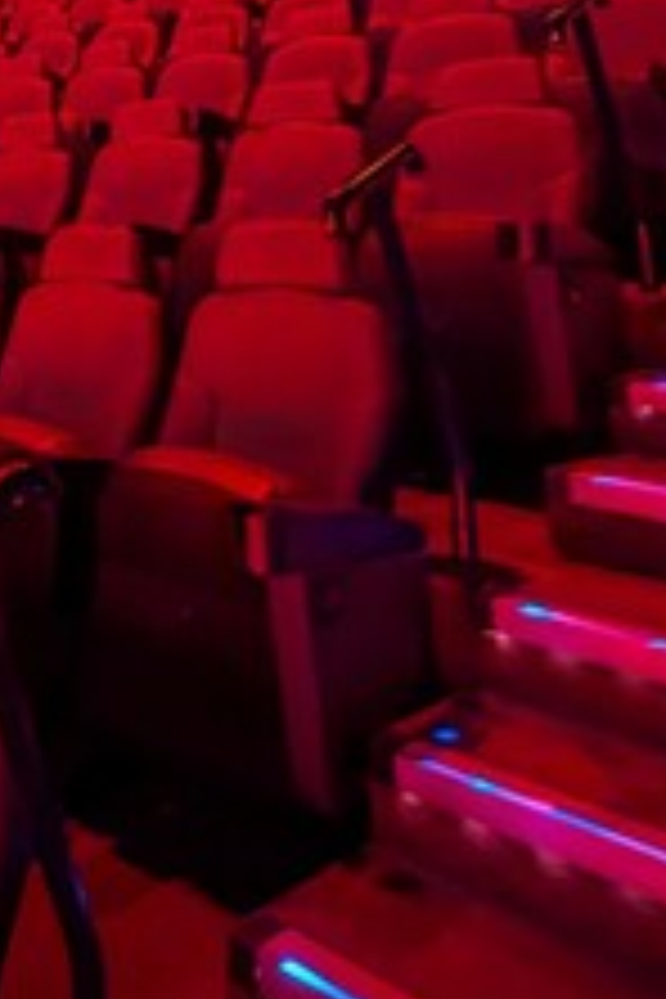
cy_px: 27
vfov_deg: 45.8
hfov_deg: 32.2
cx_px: -76
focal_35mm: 36
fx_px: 999
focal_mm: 2.23
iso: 734
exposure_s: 1/15
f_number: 1.95
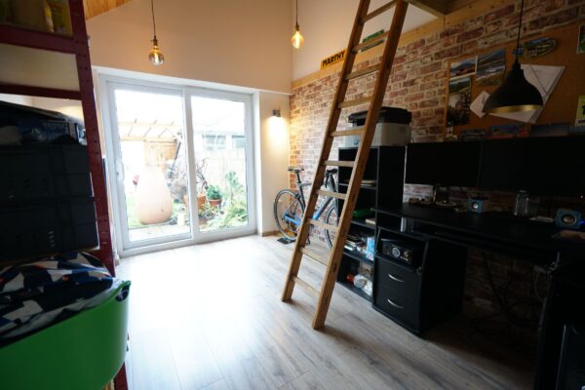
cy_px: 195
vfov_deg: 73.7
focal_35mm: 16
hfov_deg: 96.7
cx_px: 292
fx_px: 260
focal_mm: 16
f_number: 5.6
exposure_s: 1/20
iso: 500
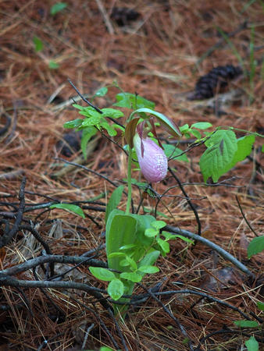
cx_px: 132
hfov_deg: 5.0
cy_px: 176
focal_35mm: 300
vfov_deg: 6.6
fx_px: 3048
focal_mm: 64.3
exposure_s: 1/125
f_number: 2.8
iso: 800
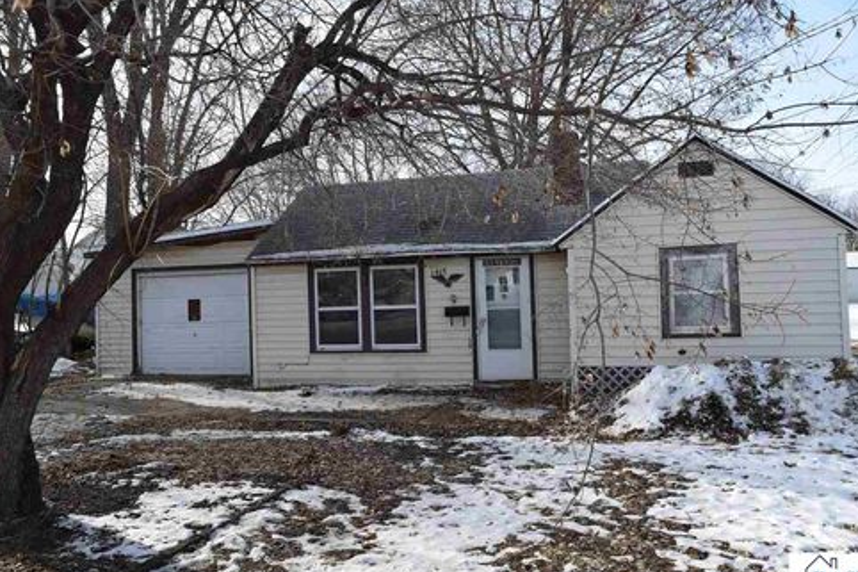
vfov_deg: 46.4
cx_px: 431
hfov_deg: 65.5
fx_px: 667
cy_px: 291
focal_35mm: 28
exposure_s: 1/250
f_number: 8
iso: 200
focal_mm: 18
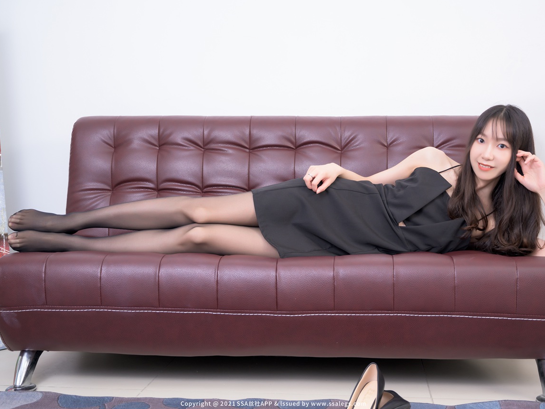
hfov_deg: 41.2
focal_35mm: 46
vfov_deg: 31.5
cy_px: 206
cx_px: 309
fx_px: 724
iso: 250
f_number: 4
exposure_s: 1/160
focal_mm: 42
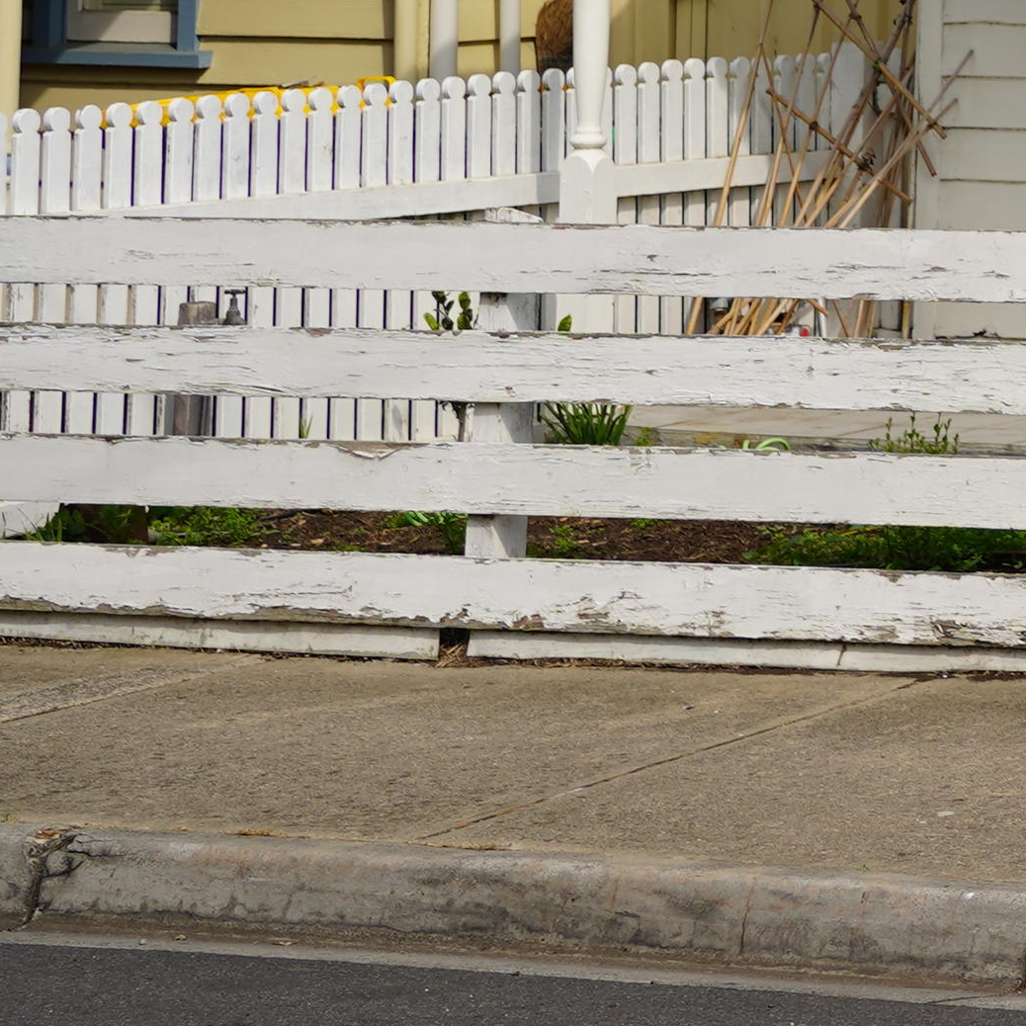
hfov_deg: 9.4
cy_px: -340
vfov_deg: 10.0
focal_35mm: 172
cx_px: 2207
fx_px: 5768
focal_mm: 42
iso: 100
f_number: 5
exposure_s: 1/640
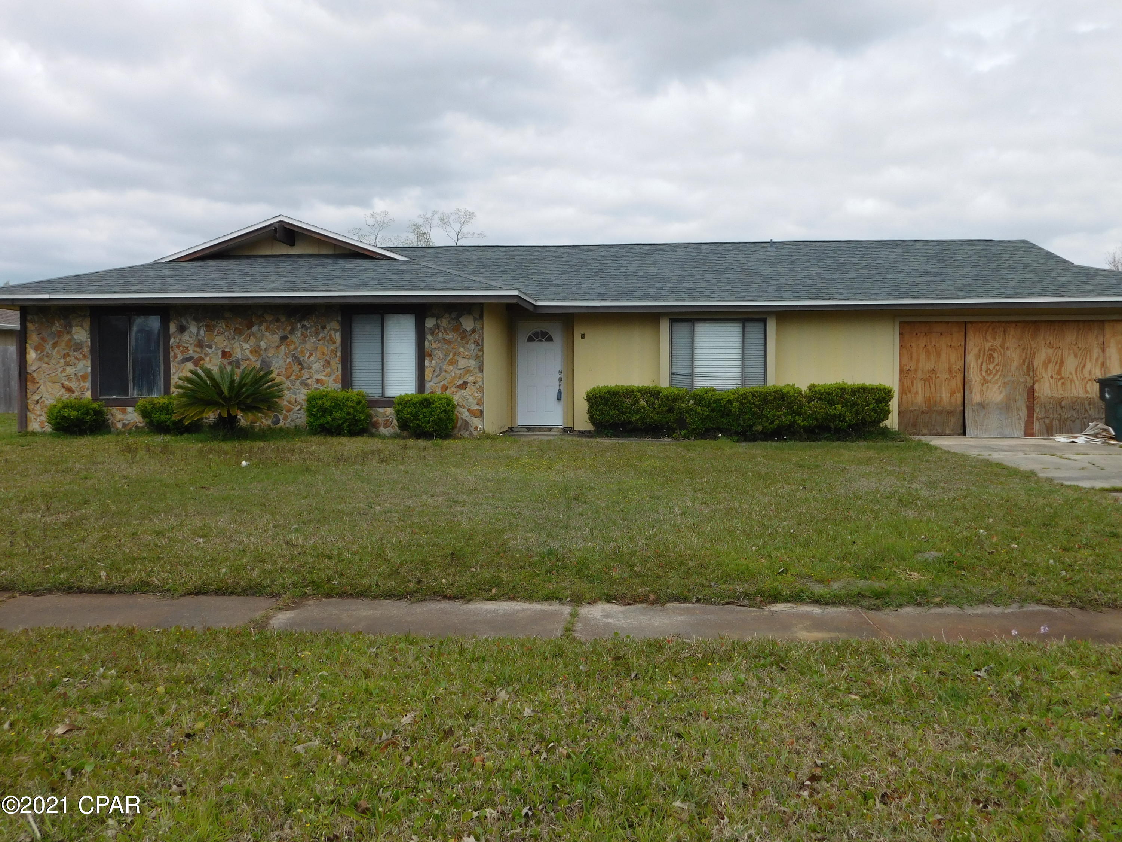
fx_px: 972
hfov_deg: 60.0
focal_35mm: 30
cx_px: 561
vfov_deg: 46.8
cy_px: 421
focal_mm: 5.3
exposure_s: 1/500
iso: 125
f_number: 6.4
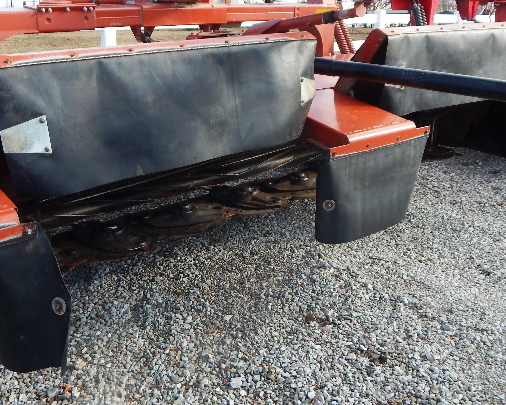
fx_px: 509
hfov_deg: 52.6
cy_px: 163
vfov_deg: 43.2
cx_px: 212
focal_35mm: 34
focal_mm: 4
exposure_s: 1/400
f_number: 3
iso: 125
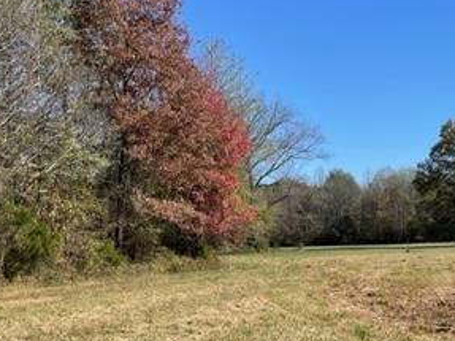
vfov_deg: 24.4
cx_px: 385
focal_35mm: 58
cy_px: 311
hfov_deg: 32.0
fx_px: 762
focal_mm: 4.2
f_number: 1.6
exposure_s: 1/2747
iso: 32
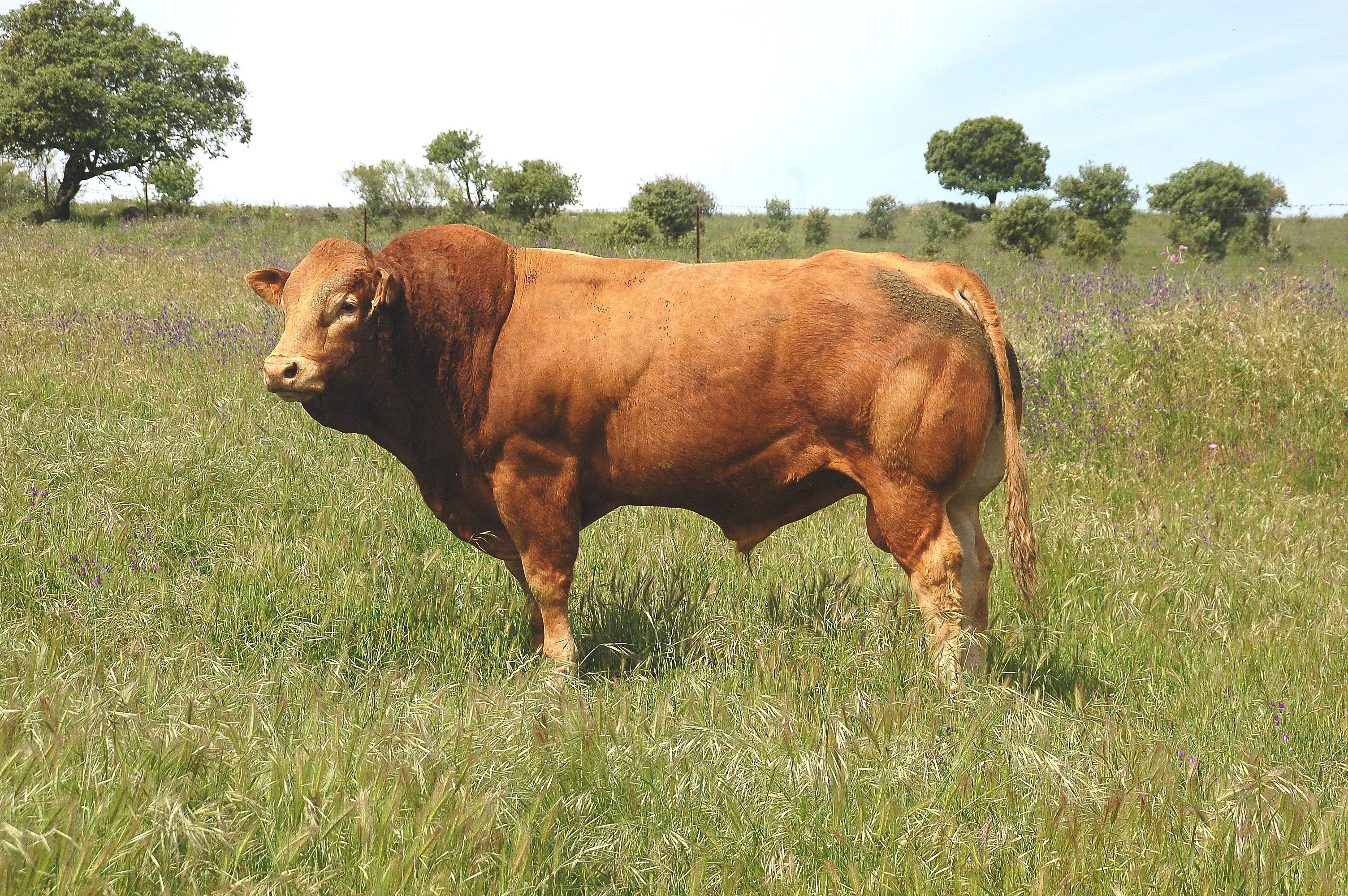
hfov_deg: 18.2
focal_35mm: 112
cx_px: 674
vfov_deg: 12.2
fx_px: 4209
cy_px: 448
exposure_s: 1/500
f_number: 8
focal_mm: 75
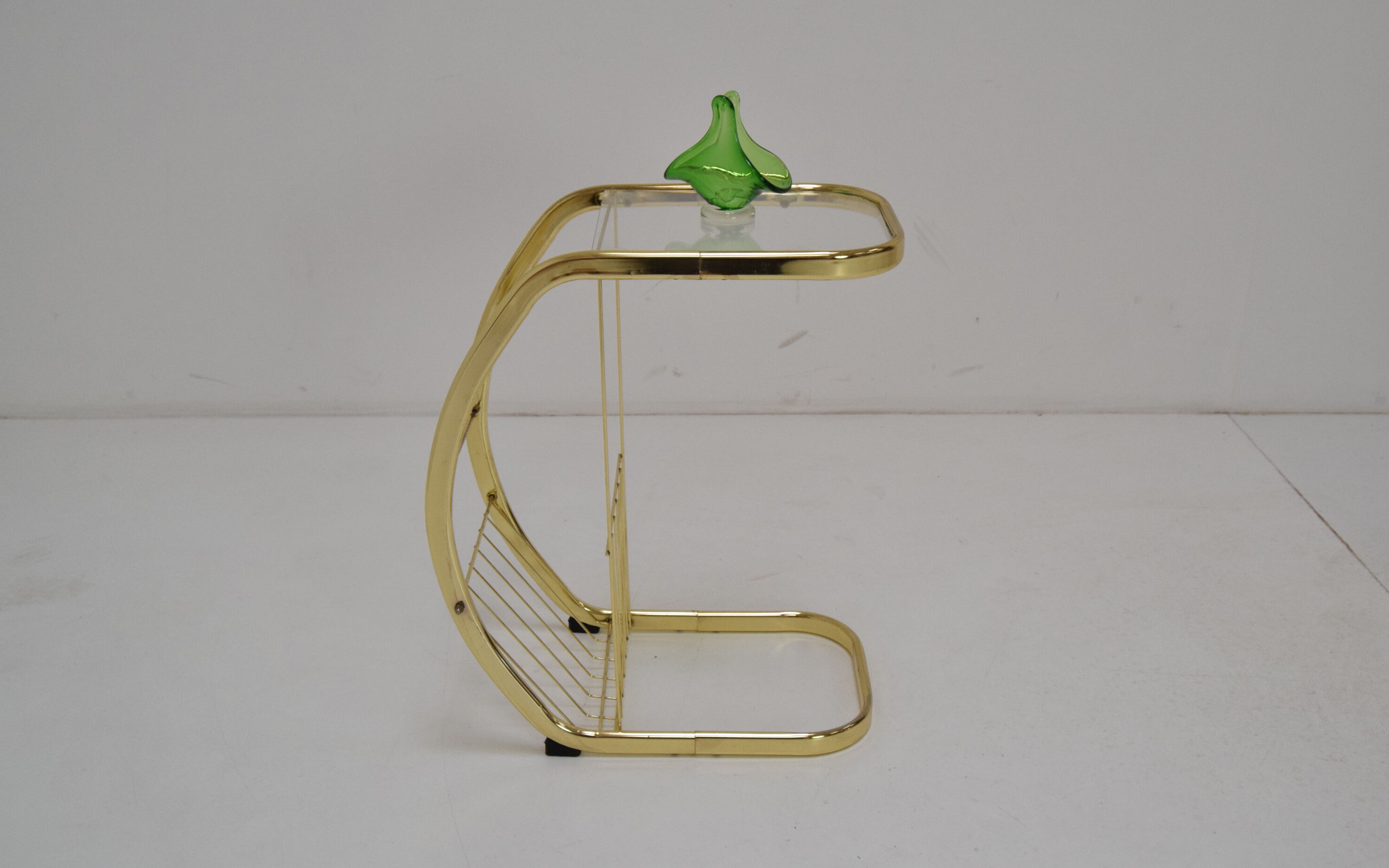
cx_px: 690
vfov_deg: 34.4
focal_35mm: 37
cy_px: 446
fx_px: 1401
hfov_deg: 52.7
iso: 1600
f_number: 8
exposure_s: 1/250
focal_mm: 24
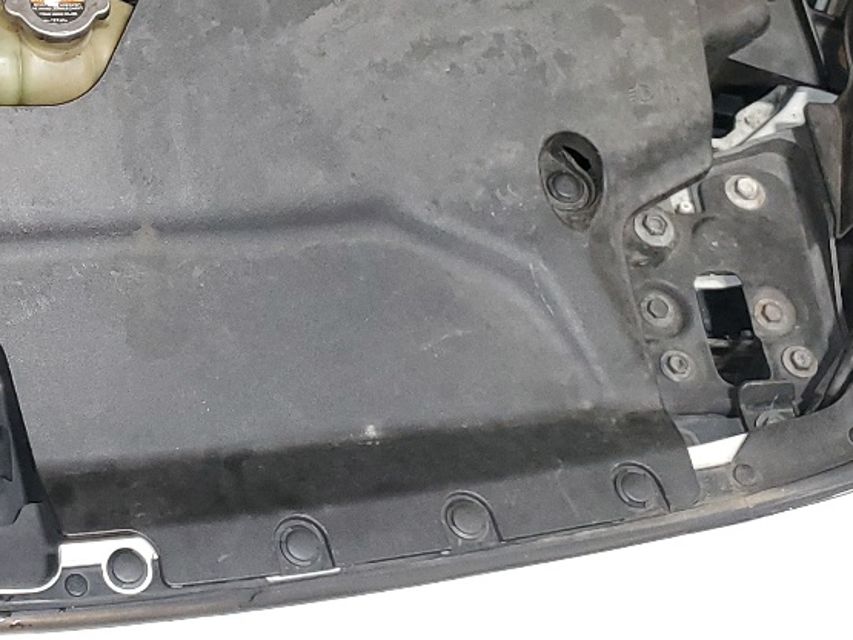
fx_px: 1848
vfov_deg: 18.6
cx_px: -109
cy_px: -129
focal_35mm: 75
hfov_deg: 24.1
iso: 100
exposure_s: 1/24
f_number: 1.5
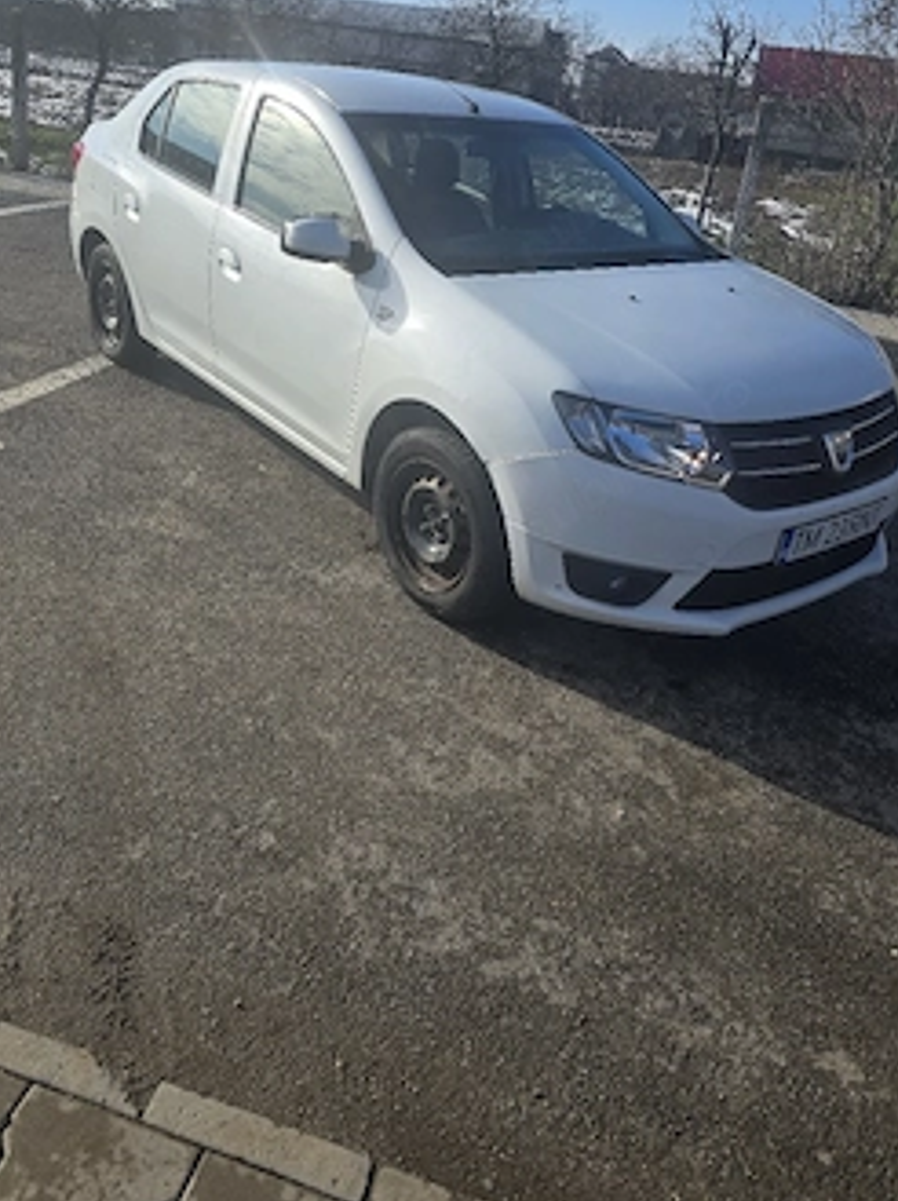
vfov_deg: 63.2
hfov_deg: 49.6
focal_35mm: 28
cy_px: 507
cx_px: 423
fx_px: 970
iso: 12
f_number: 1.7
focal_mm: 6.3
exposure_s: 1/909
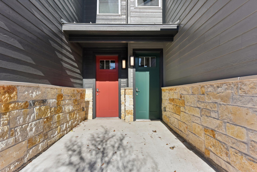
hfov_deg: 84.0
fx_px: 143
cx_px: 128
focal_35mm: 20
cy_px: 86
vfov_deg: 61.9
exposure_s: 1/2000
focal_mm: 20
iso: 400
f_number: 8
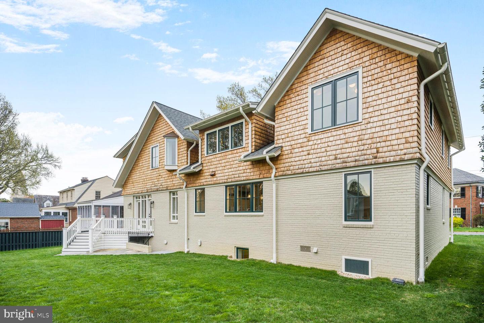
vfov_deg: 68.9
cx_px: 242
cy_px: 162
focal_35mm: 18
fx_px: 235
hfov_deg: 91.6
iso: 200
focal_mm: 17.5
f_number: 9
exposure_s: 1/100
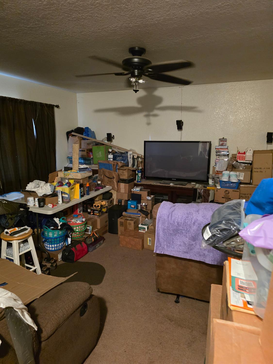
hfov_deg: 58.9
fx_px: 242
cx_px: 136
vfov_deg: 73.9
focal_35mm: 23
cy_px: 182
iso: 1600
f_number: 1.7
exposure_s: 1/40
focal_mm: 6.3
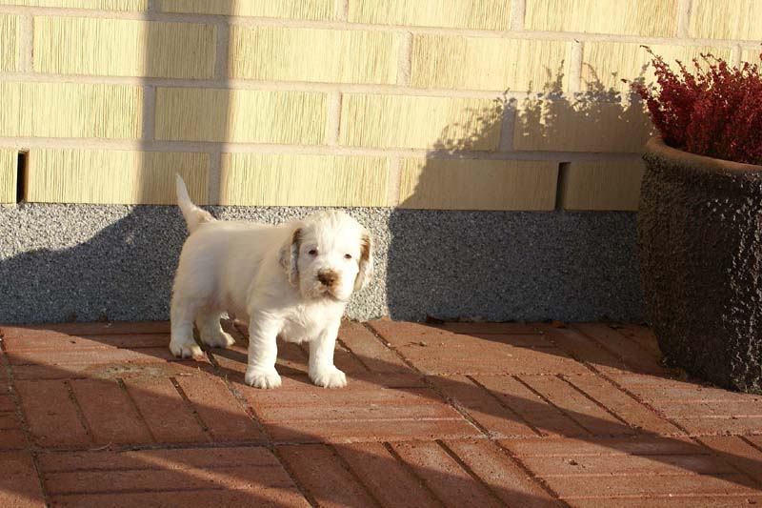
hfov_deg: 27.0
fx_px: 1587
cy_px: 254
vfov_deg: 18.2
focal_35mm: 75
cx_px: 381
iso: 100
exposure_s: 1/160
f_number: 8
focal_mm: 50
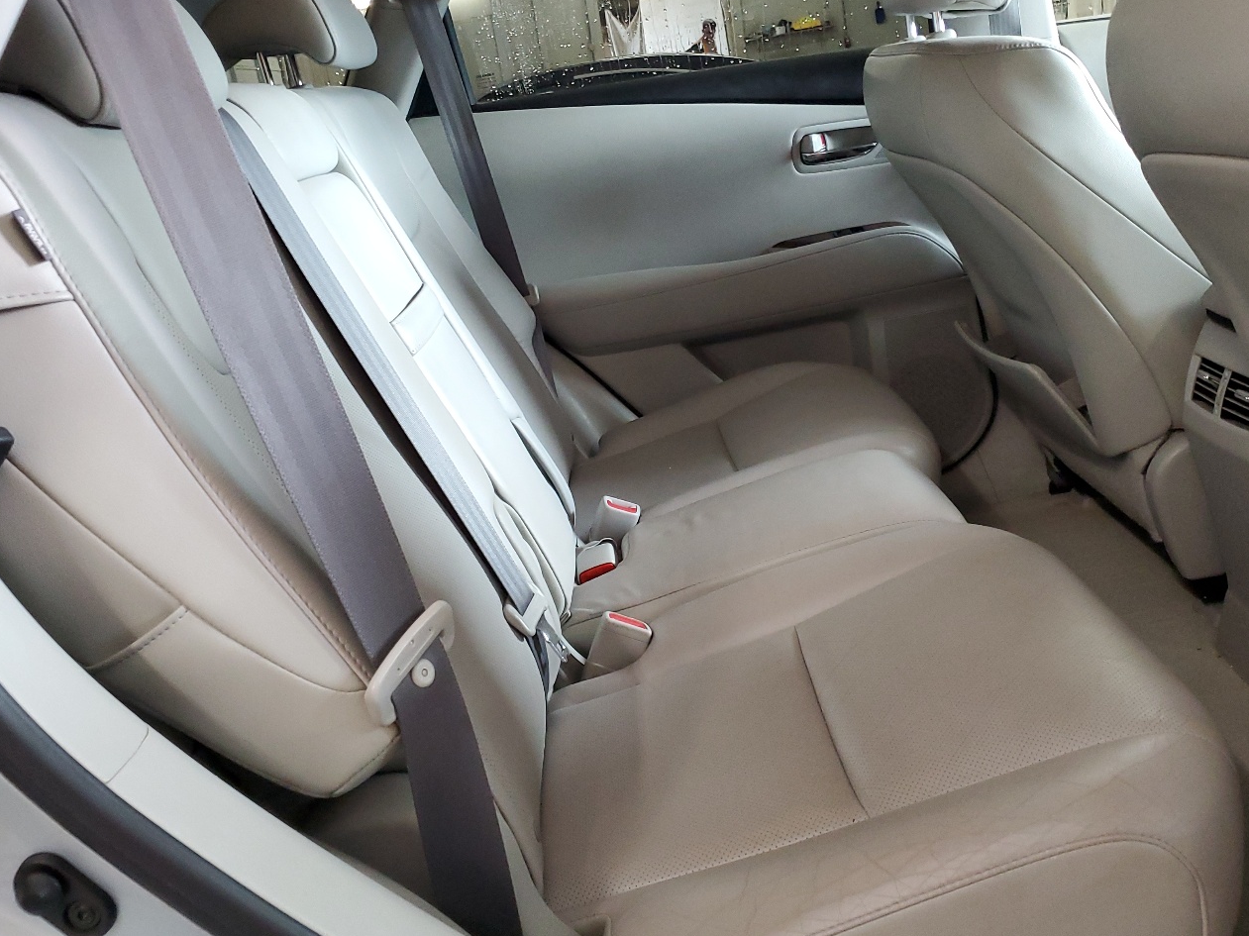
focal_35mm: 33
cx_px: 627
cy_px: 480
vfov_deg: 42.9
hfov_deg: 55.4
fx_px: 1190
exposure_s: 1/60.2
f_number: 1.5
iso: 263
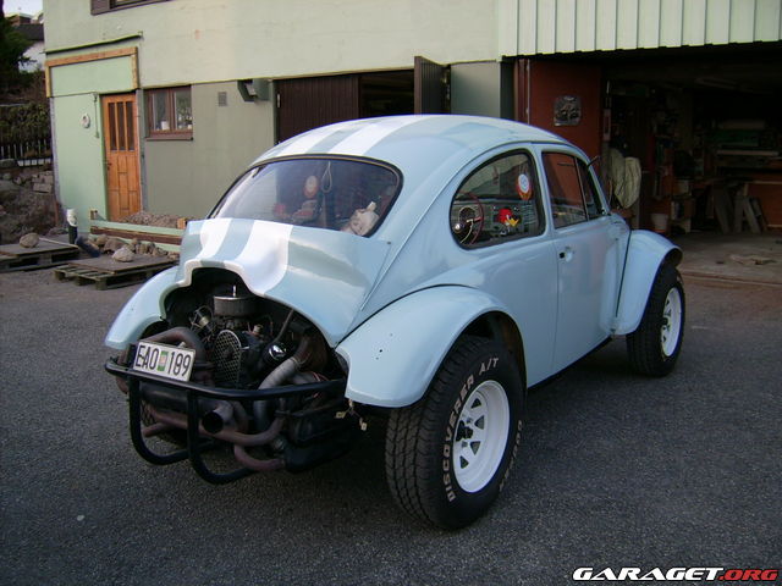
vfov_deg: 40.7
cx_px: 391
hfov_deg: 52.6
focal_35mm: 35
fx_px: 791
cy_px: 293
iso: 50
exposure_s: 1/84
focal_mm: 5.95
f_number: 2.8
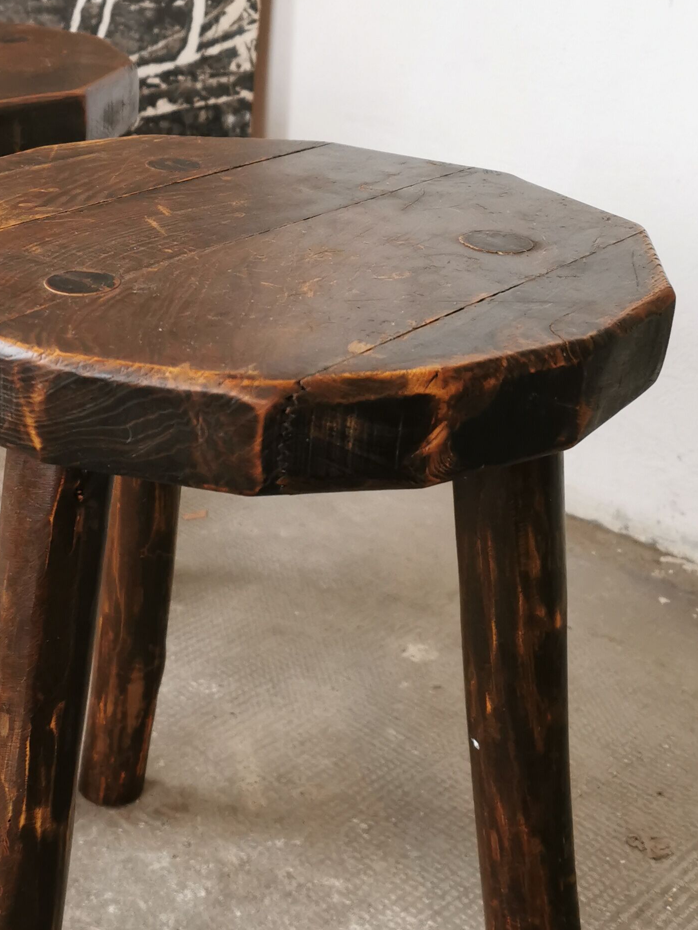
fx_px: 1425
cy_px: 505
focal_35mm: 53
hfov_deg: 26.7
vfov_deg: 36.1
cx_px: 87
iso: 160
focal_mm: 5.56
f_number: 1.6
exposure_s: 1/50
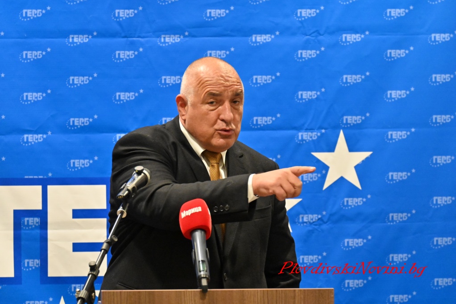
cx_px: 228
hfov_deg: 7.9
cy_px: 152
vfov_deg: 5.3
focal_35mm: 260
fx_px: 3293
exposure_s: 1/250
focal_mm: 260
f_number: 8
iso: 10000
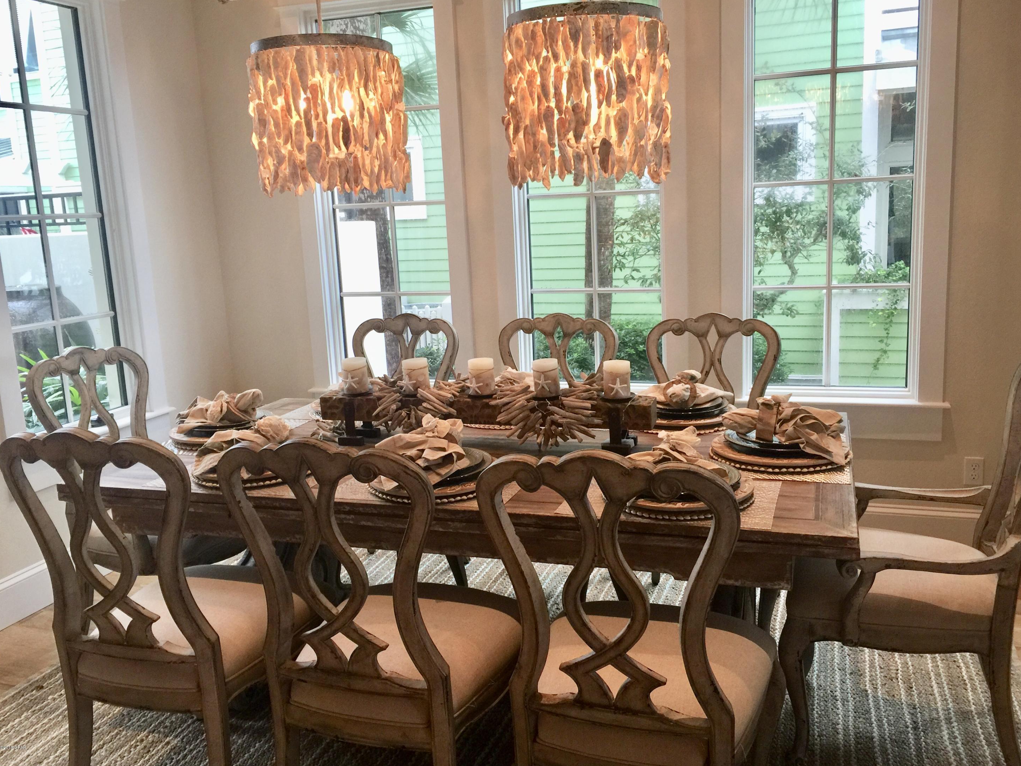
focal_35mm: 30
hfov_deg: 60.0
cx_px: 526
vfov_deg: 46.8
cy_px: 376
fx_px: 885
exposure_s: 1/30
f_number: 2.2
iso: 40
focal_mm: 4.15
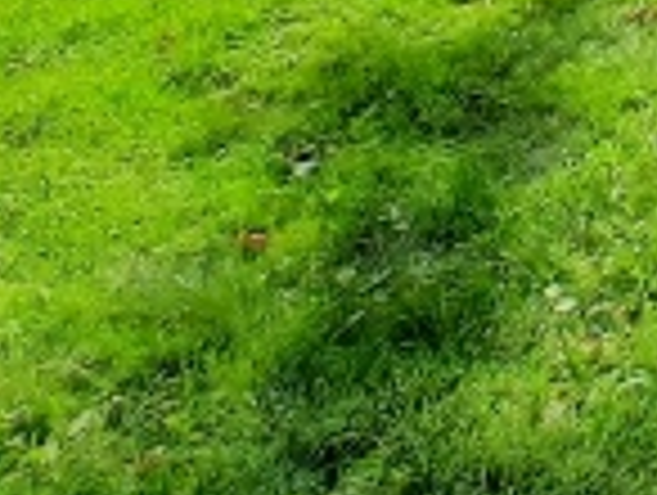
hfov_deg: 15.0
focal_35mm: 89
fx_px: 1692
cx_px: 1508
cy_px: -904
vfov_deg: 11.5
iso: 40
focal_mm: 1.74
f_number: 2.2
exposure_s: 1/368
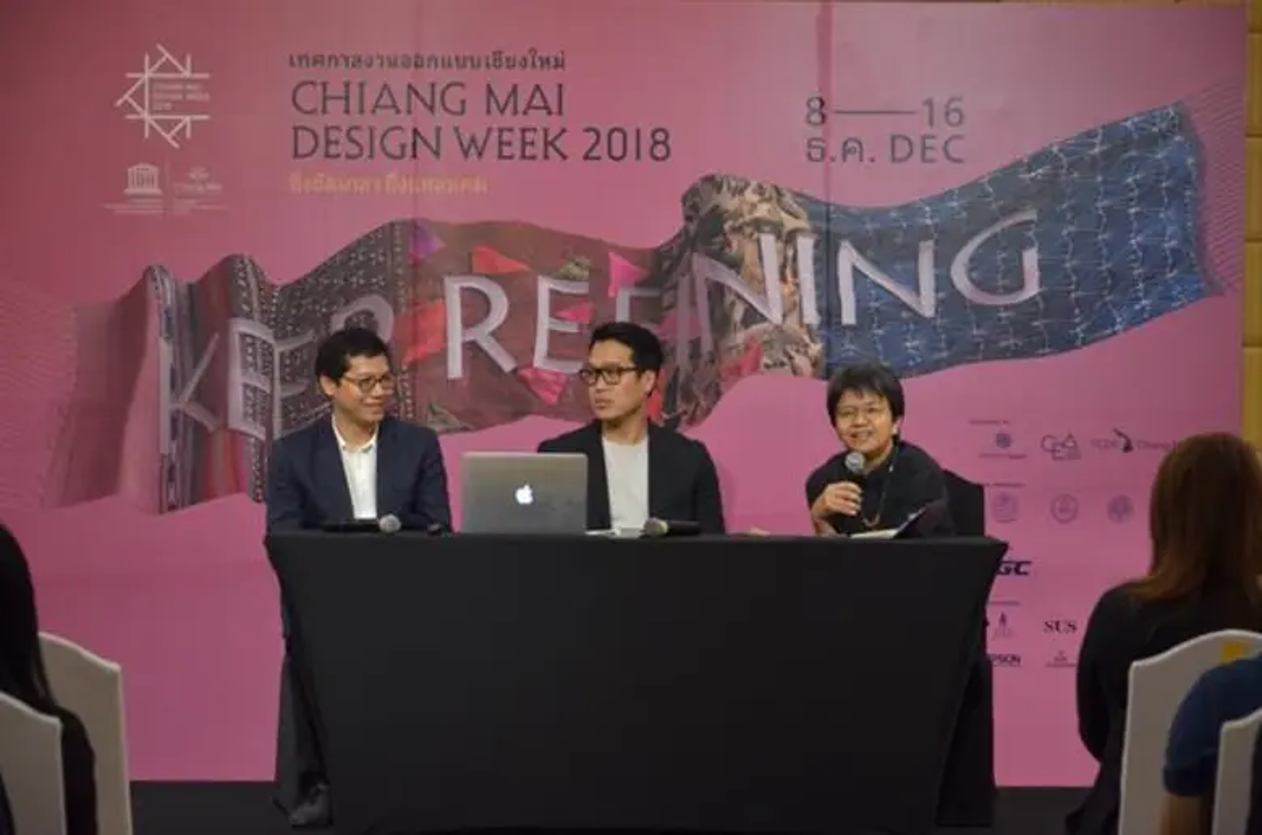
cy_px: 418
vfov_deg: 11.4
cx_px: 631
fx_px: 4196
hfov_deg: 17.1
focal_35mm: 120
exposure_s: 1/30
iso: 1000
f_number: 5.3
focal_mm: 80
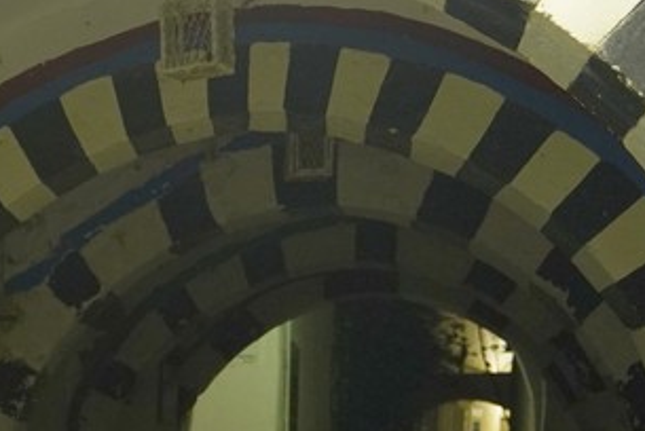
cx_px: -395
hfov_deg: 16.5
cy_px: 621
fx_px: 1973
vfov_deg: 12.0
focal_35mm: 110
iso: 1600
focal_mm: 28
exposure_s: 1/30
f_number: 2.8
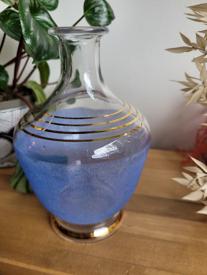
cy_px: 138
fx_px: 207
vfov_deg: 67.3
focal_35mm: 26
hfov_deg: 53.1
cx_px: 104
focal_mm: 5.4
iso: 100
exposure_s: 1/100
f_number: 1.8
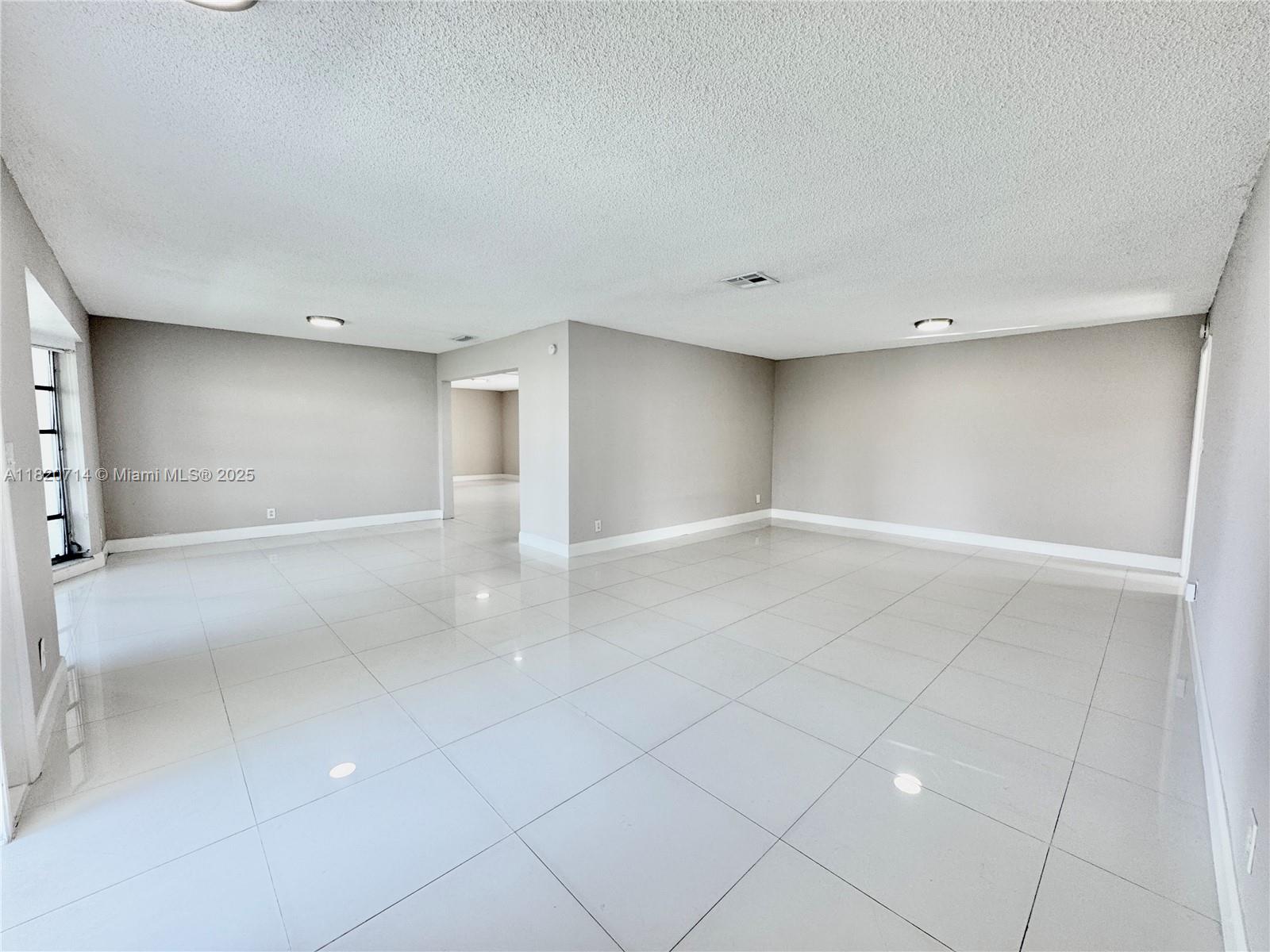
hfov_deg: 102.1
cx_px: 635
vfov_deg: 85.7
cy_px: 476
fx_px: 514
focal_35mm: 14
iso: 100
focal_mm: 2.22
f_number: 2.2
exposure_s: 1/120
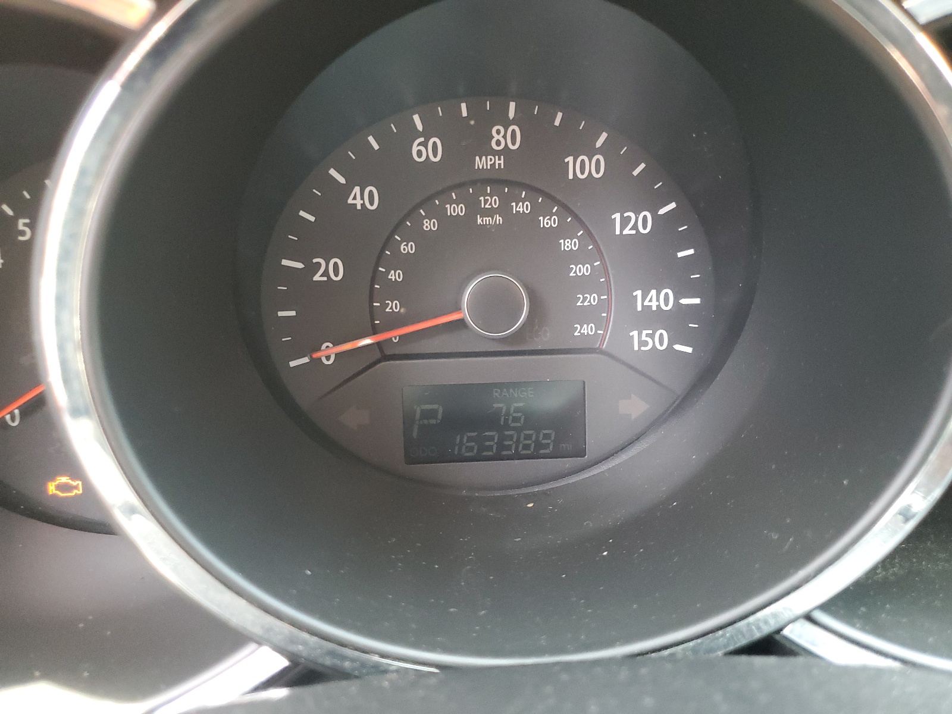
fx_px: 715
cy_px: 357
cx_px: 476
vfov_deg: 53.1
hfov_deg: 67.3
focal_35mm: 26
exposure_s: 1/60.2
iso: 392
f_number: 1.5
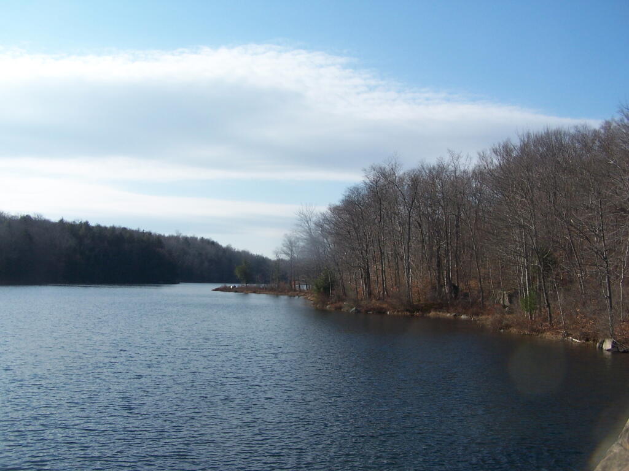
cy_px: 236
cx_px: 314
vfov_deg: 37.7
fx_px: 690
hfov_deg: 49.0
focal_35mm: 38
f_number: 4
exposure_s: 1/800
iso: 80
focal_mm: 6.3
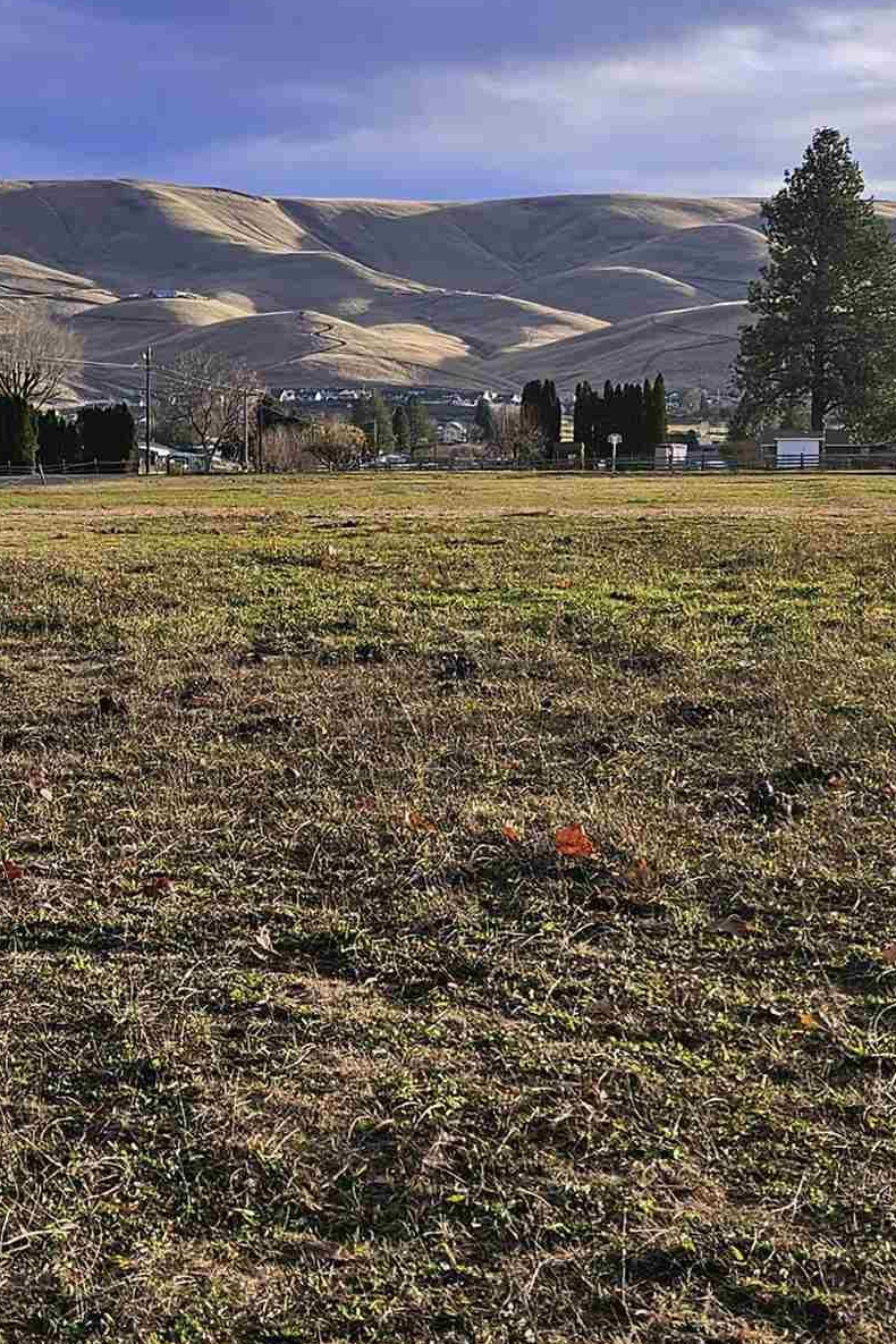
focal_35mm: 62
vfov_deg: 32.4
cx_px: 319
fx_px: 2314
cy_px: 606
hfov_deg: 21.8
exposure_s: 1/1000
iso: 25
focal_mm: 5.4
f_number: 1.8
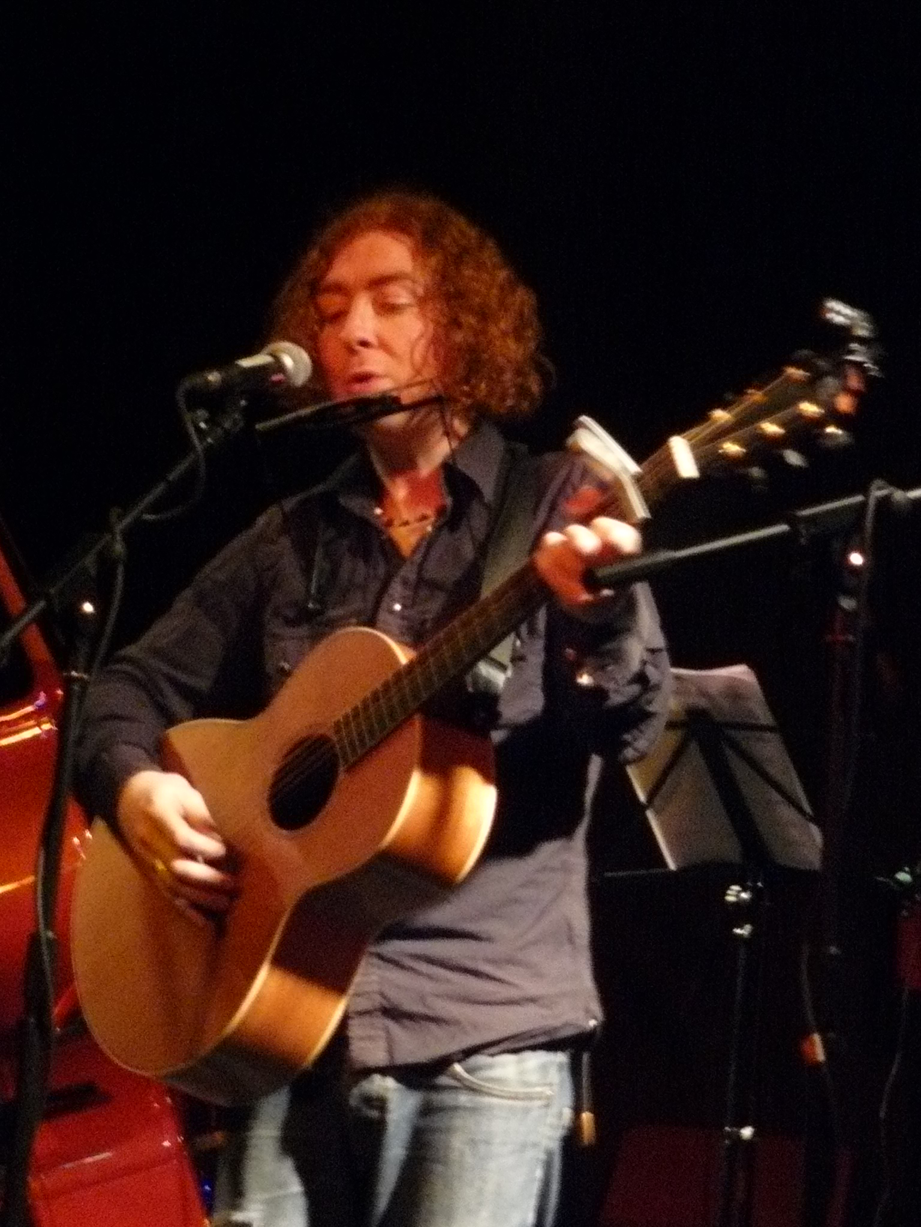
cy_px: 614
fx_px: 4363
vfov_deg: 16.0
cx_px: 460
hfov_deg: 12.0
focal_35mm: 123
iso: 400
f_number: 3.2
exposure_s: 1/10
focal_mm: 13.7
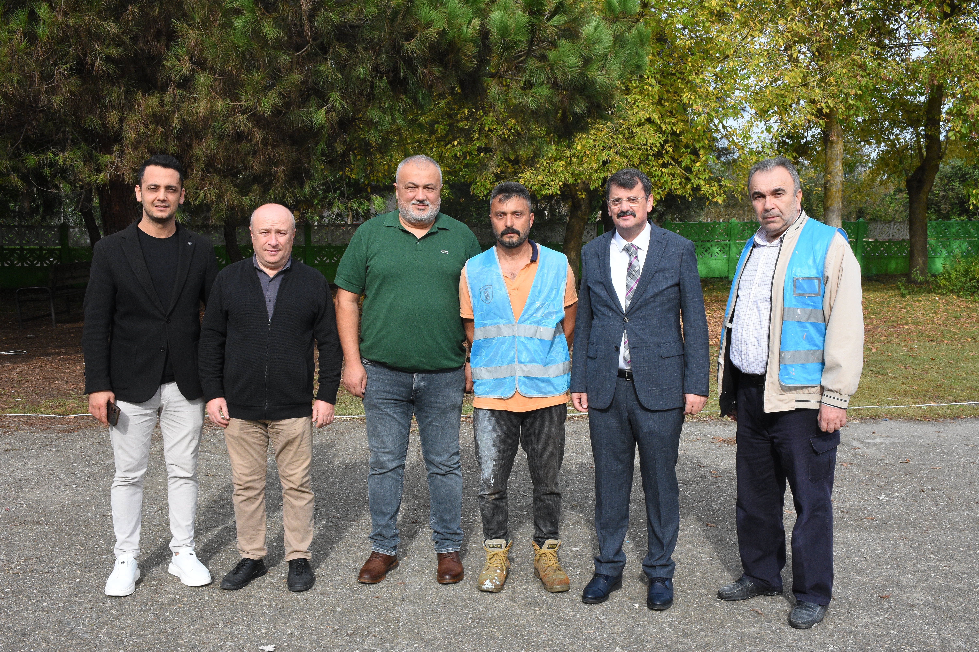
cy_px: 326
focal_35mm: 39
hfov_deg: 49.6
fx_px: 1061
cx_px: 490
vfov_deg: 34.2
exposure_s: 1/640
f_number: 13
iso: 1250
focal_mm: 26
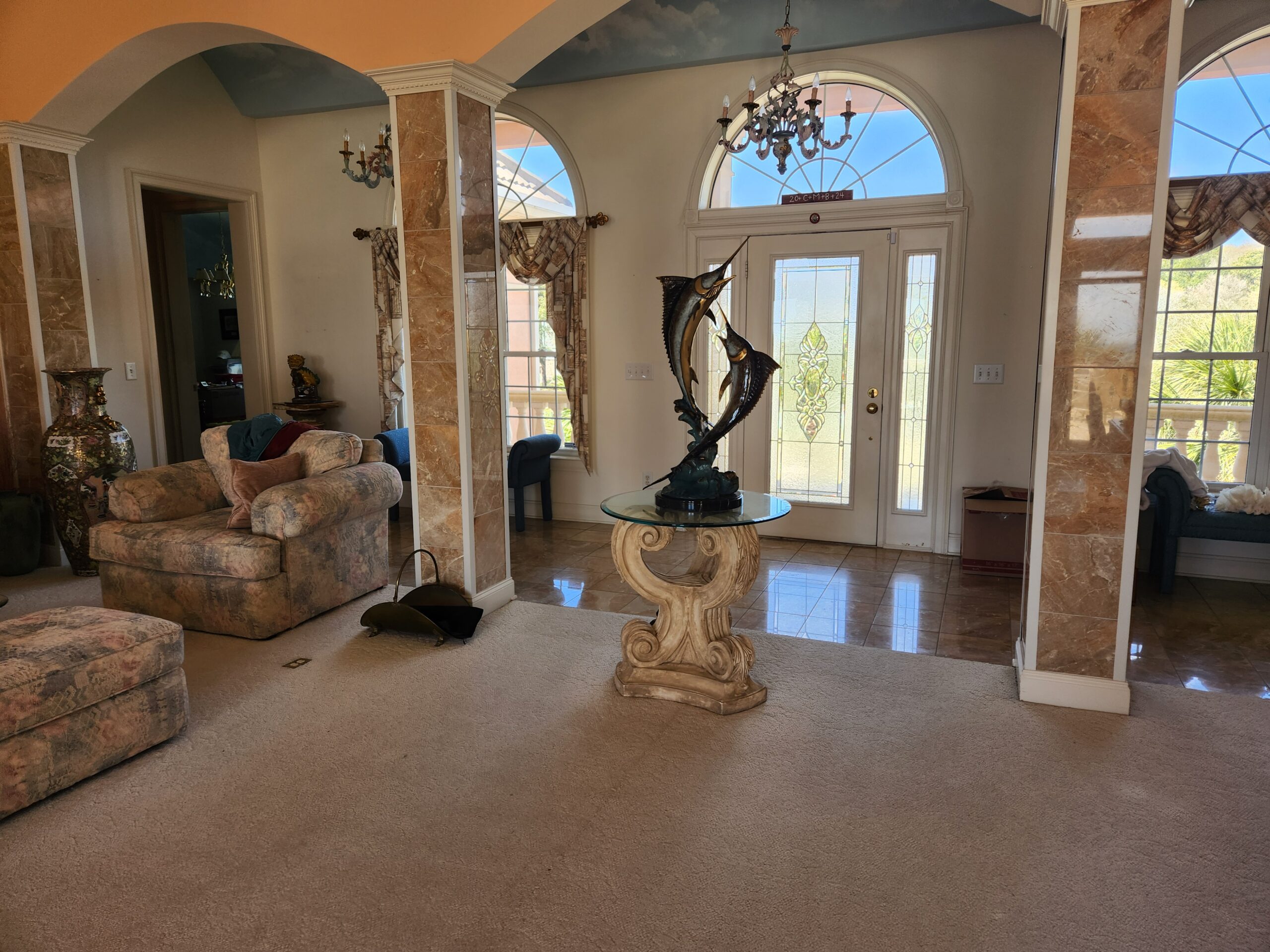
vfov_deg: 58.9
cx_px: 635
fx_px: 844
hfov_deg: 73.9
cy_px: 476
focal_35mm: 23
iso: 40
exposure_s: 1/180
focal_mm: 5.4
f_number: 1.8
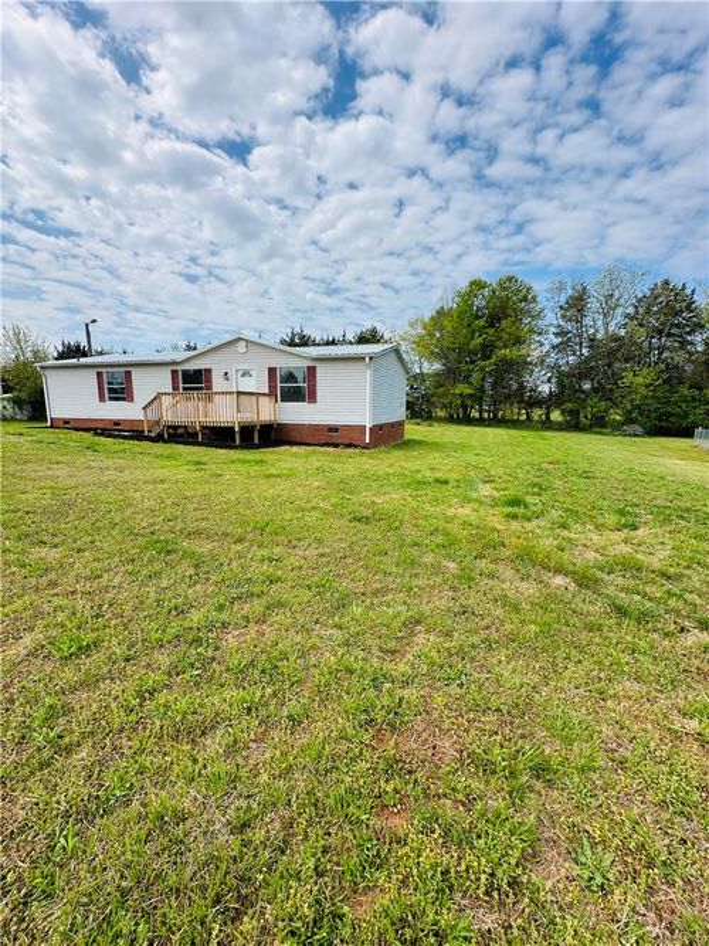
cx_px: 354
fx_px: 382
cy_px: 473
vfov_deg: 102.1
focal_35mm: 14
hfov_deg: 85.7
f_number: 2.2
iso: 40
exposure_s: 1/1825
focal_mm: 2.22
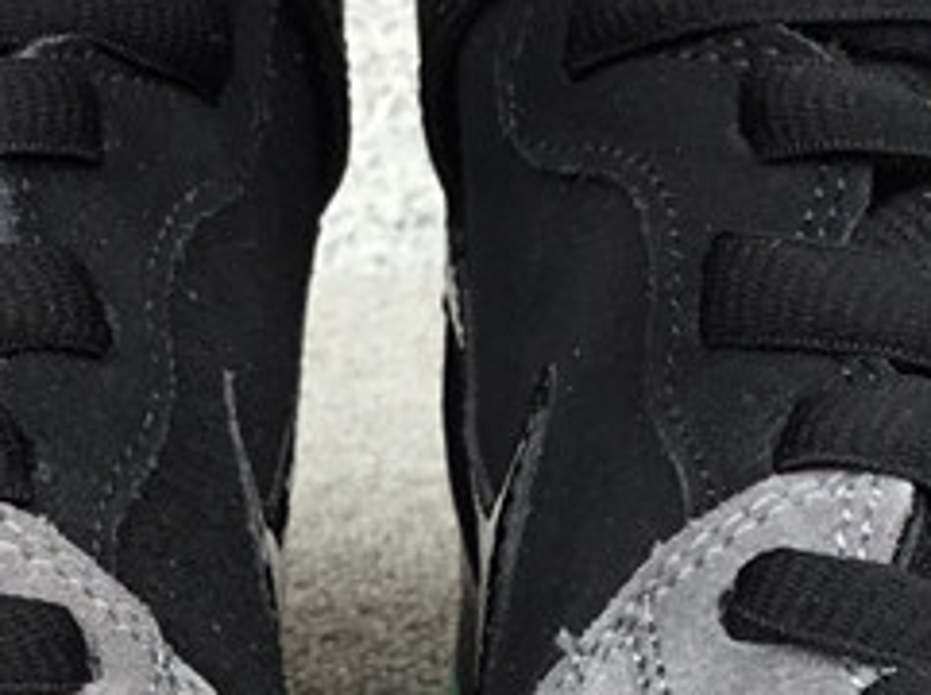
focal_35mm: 116
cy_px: 925
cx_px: 363
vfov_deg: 12.3
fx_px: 3115
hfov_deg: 17.0
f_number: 2.4
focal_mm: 3.3
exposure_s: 1/104
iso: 25
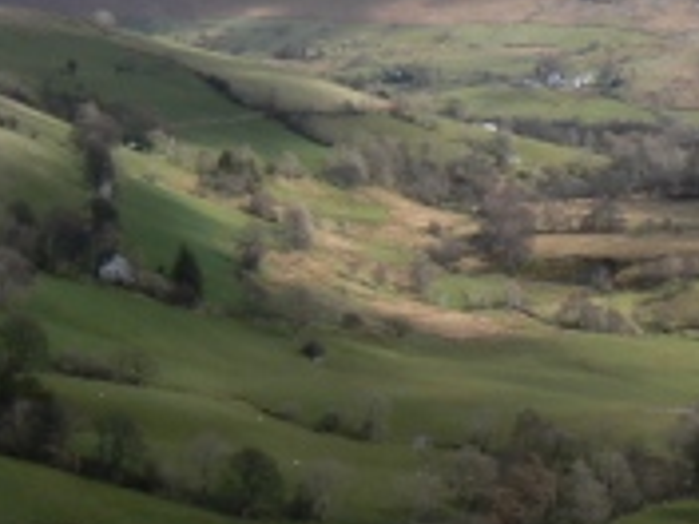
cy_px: 16
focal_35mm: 113
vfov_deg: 13.0
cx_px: 556
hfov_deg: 17.3
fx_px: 2282
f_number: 6.3
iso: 80
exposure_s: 1/400
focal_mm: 7.6
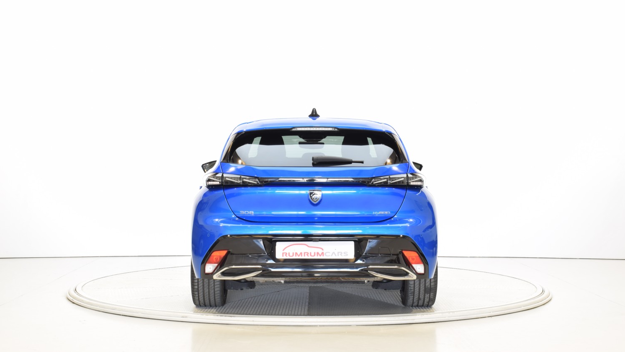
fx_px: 994
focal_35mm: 60
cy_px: 178
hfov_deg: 34.9
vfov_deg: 20.1
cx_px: 313
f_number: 11
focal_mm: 38
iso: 100
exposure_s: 1/2
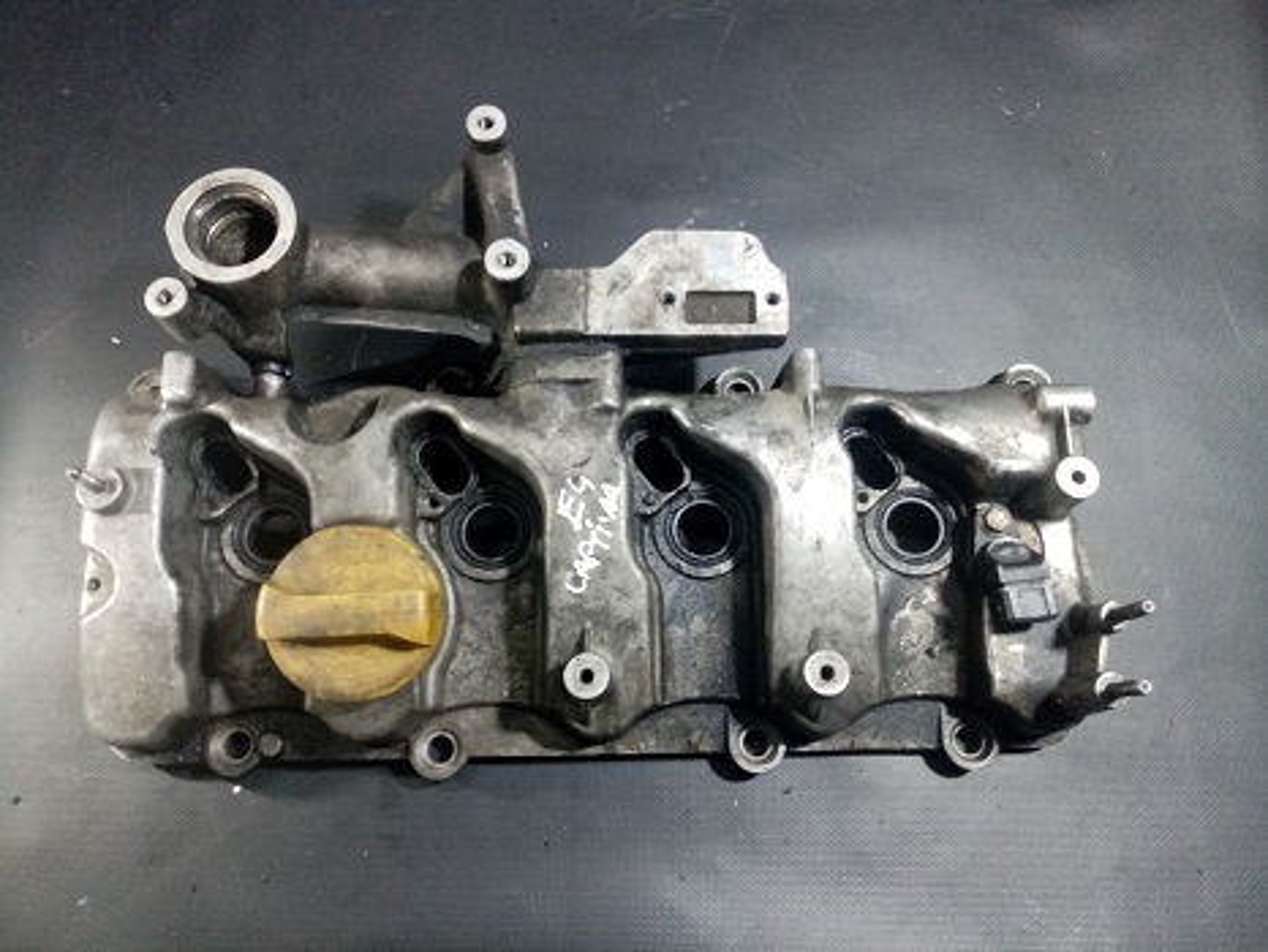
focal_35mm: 26
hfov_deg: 67.3
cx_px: 634
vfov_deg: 53.1
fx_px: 953
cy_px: 476
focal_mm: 3.62
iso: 320
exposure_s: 1/33.3
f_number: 1.8
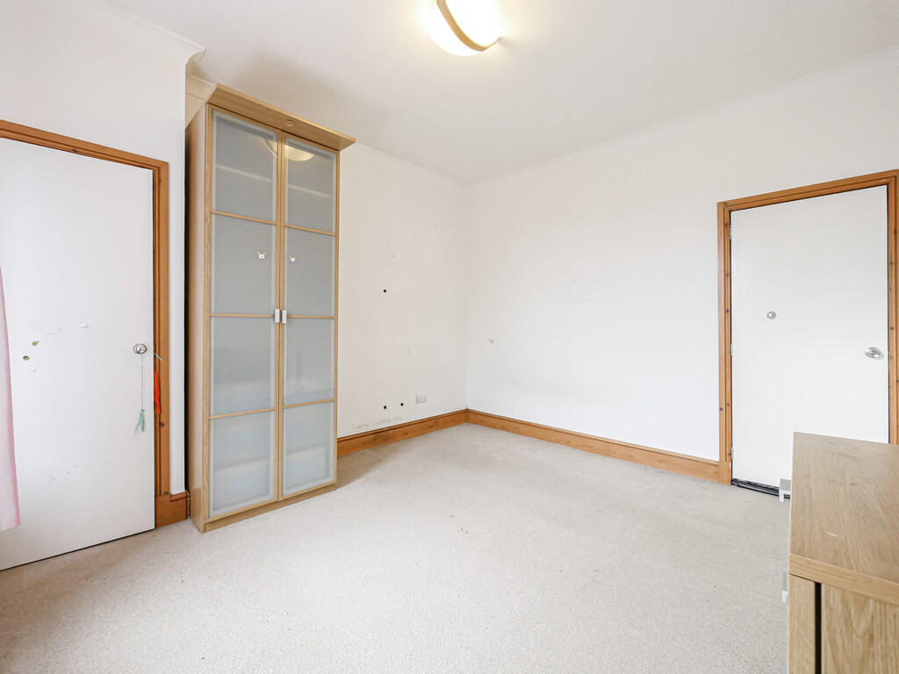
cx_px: 450
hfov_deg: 102.1
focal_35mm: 14
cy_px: 337
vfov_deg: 85.7
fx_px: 364
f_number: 4
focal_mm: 7
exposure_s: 1/125
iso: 1600
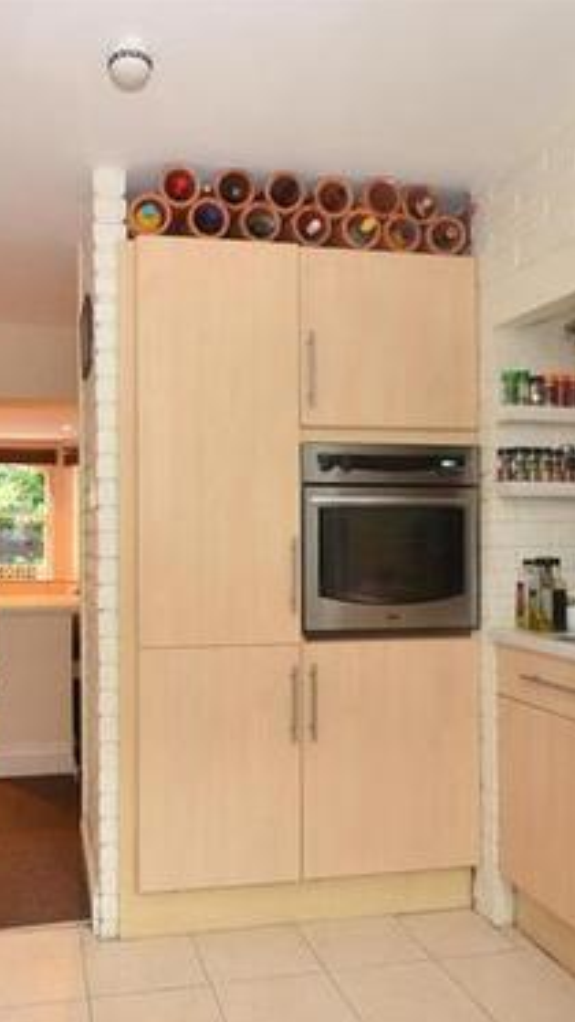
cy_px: 512
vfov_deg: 76.3
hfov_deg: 45.8
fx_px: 650
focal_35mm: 24
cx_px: 134
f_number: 9
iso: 250
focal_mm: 10
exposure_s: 1.6
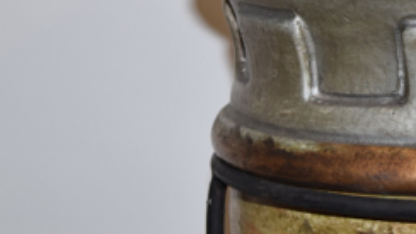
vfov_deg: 6.1
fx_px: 2183
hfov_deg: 10.7
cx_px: 503
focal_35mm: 198
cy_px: -52
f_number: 5.6
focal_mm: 48
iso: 800
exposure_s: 1/125
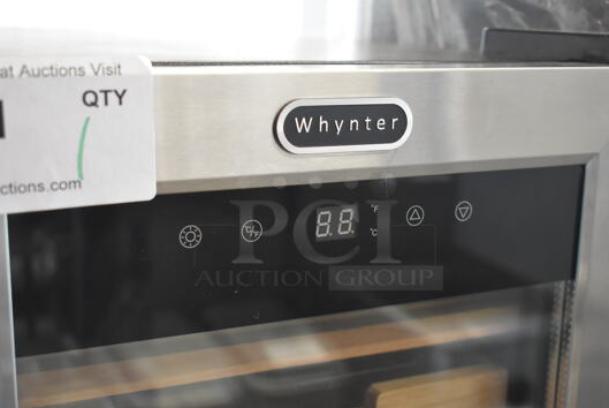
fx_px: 907
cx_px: 315
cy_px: 229
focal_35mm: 54
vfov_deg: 25.3
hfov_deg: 37.1
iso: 1800
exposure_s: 1/60
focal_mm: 31
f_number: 4.2
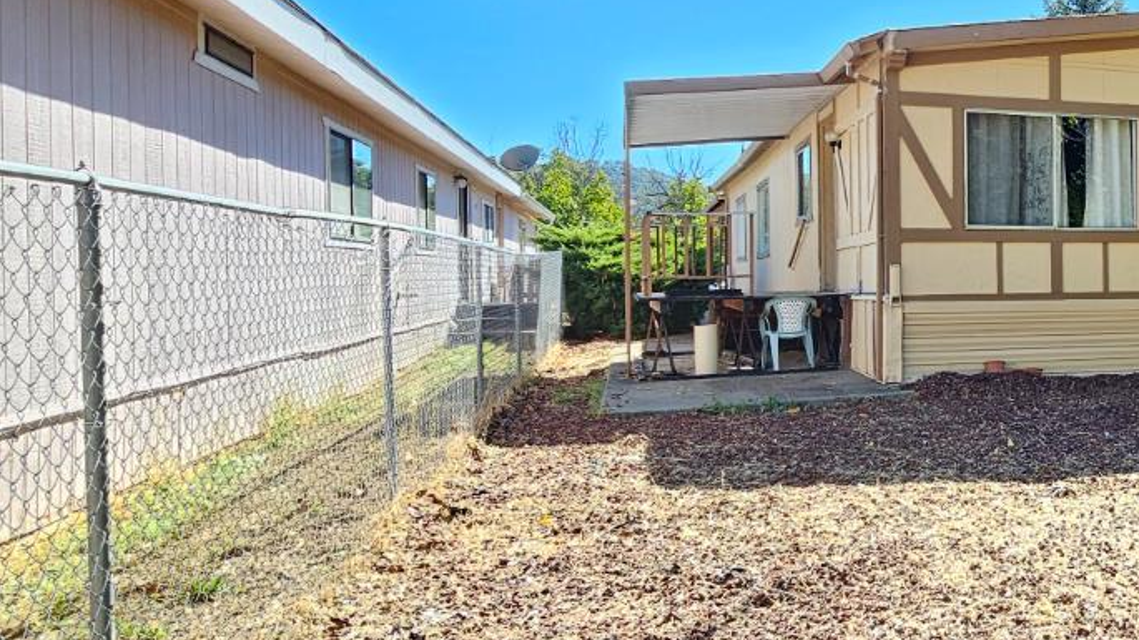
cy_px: 277
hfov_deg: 55.1
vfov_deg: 37.7
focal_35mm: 31
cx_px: 1006
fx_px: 936
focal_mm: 2.2
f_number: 2.2
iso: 50
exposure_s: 1/255
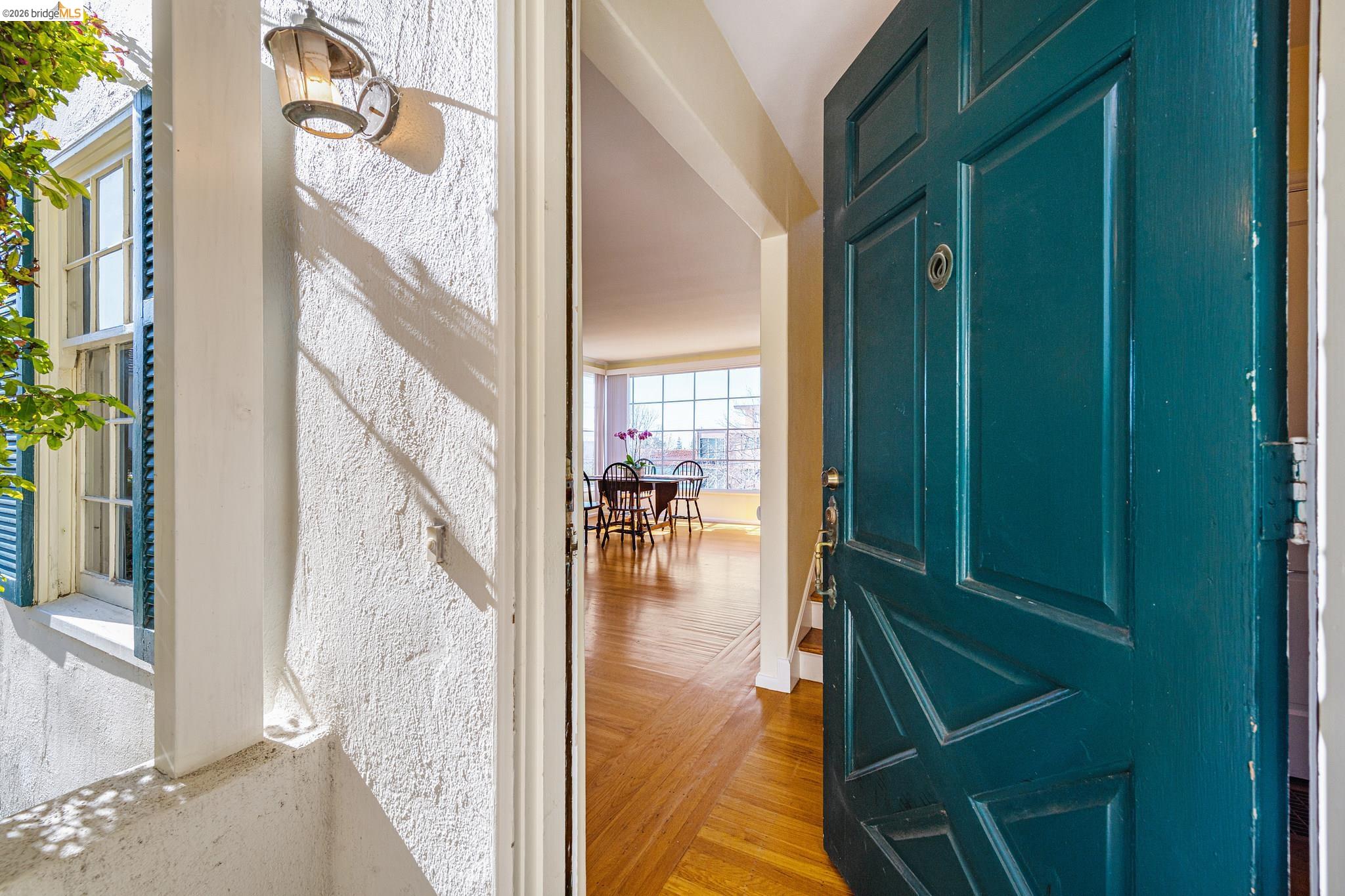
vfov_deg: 81.2
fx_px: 523
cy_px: 448
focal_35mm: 14
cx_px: 672
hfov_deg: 104.3
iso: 64
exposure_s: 1/100
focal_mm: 14
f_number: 11
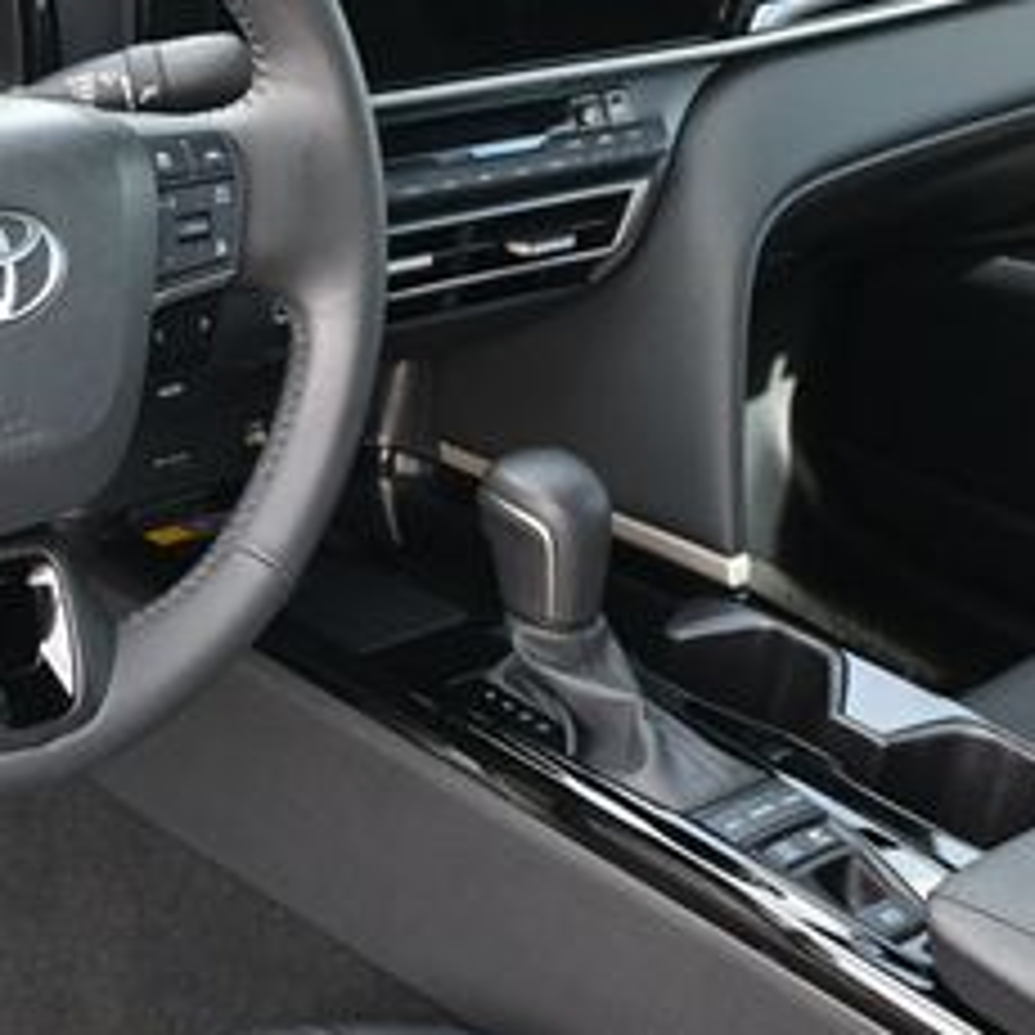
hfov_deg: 23.6
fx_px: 2402
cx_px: 72
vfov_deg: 24.3
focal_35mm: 71
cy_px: 526
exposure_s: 1/125
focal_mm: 20
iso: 560
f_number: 3.8
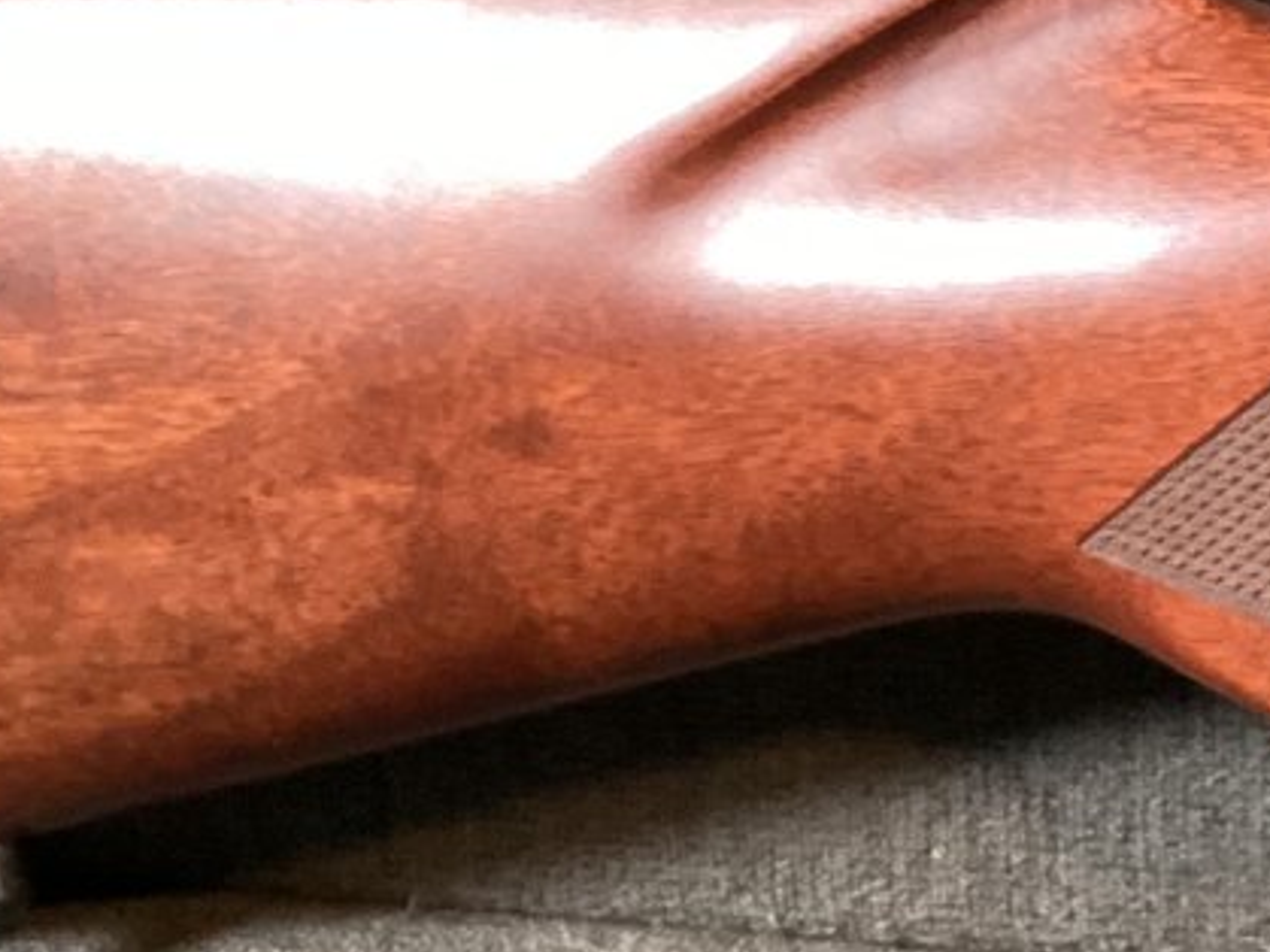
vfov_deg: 13.0
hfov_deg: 17.1
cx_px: 1329
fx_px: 4108
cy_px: 8
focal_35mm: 112
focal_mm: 3.3
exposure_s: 1/40
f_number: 2.4
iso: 250
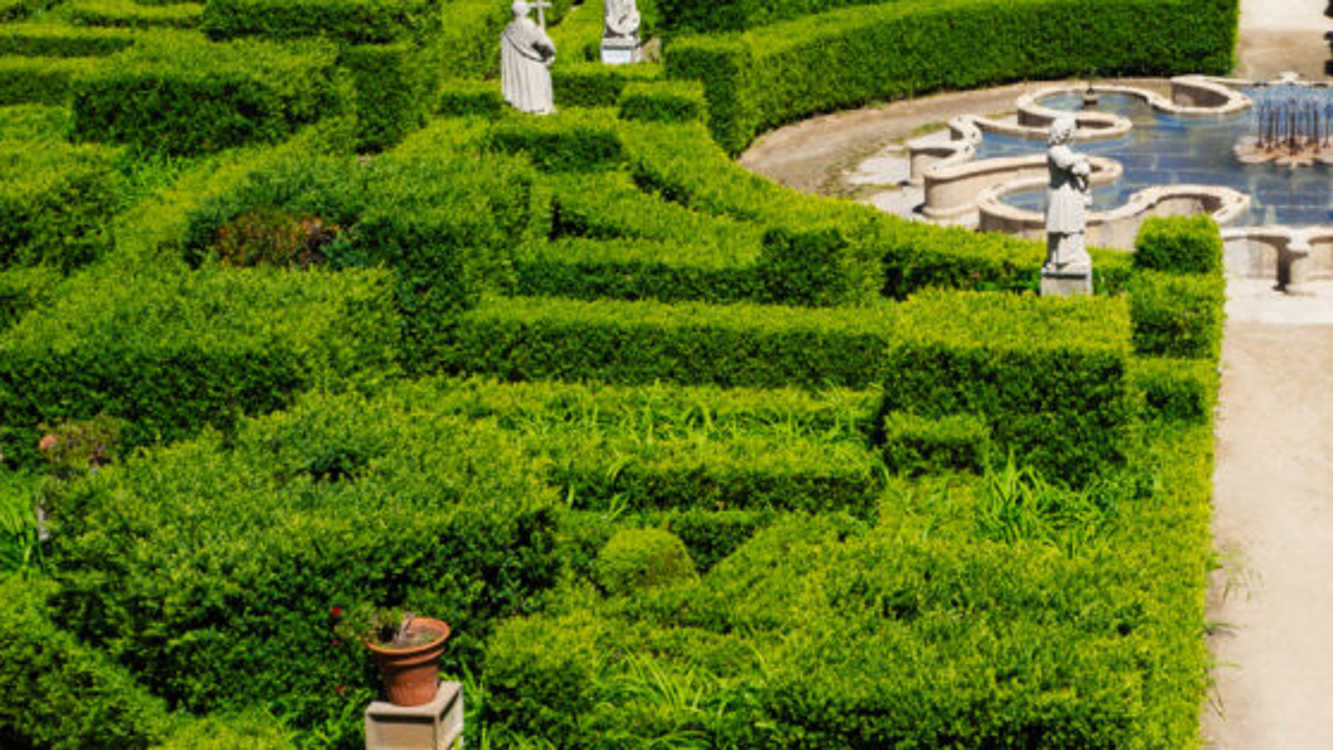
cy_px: -5
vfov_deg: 14.8
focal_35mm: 80
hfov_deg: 25.7
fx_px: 2828
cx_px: 1209
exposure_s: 1/320
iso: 200
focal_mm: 20
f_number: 9
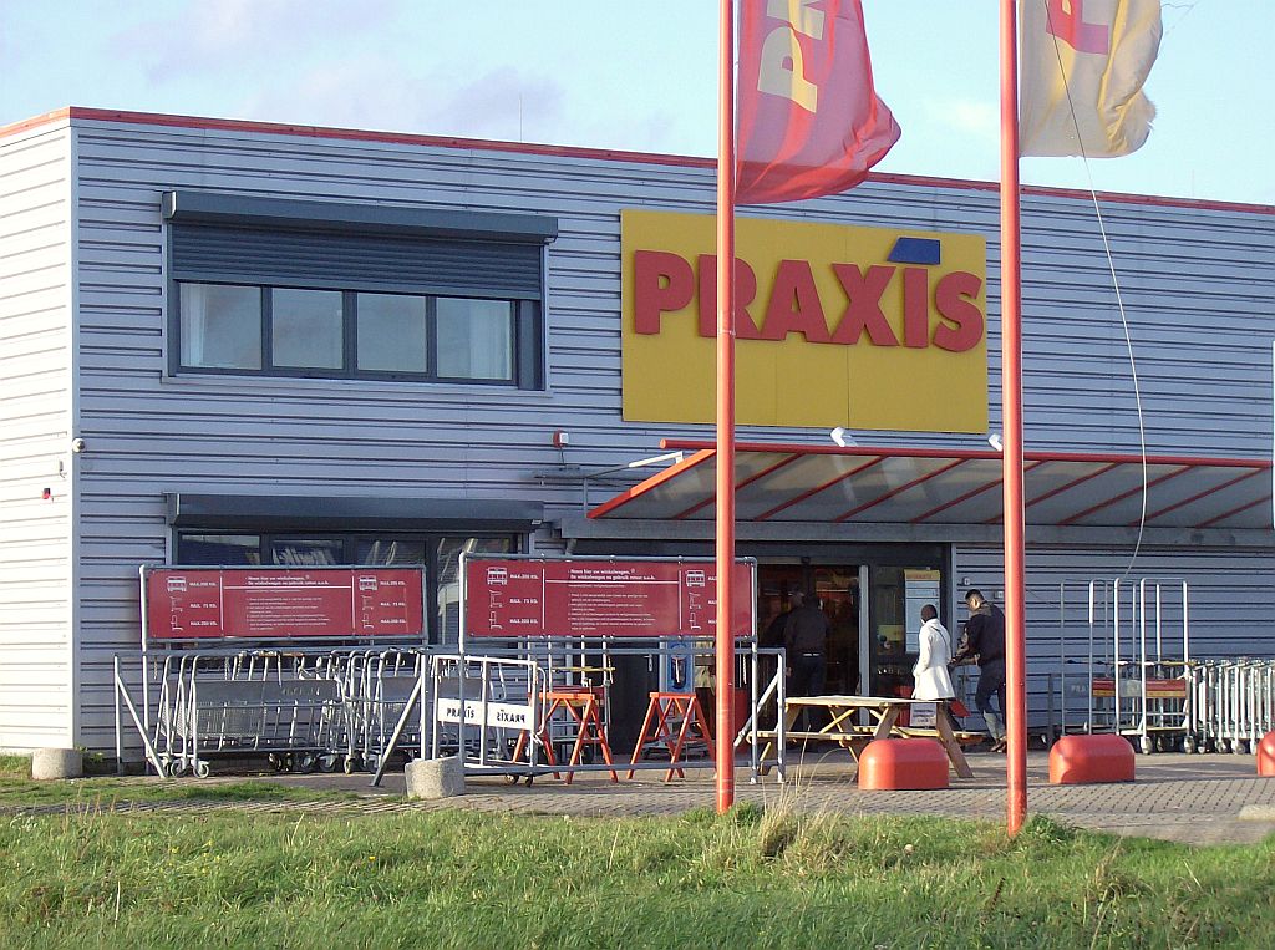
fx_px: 3675
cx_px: 638
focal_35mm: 100
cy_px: 475
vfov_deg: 14.7
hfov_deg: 19.7
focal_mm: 16.6
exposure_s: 1/216
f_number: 4.6
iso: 100
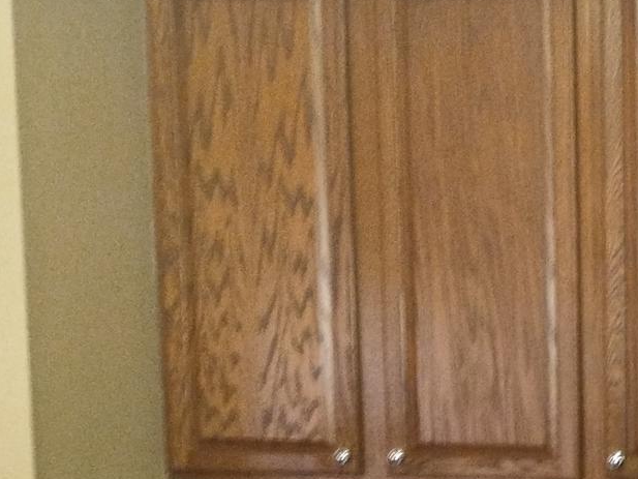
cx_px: 858
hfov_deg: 21.1
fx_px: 1530
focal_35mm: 83
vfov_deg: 17.3
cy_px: 506
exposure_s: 1/28.5
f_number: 1.7
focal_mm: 4.71
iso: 400
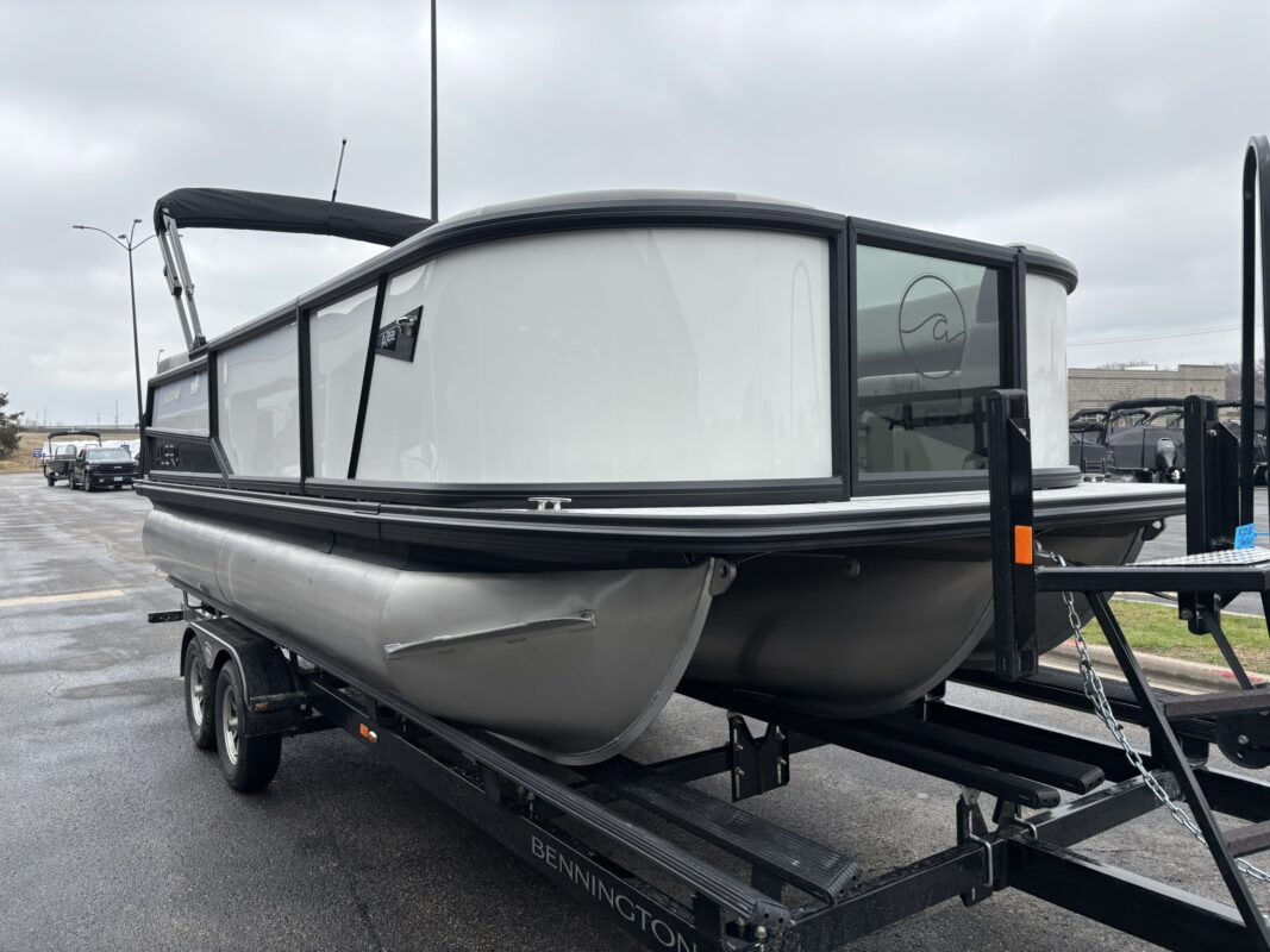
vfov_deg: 53.1
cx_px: 635
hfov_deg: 67.3
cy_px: 476
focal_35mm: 26
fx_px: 954
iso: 50
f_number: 1.6
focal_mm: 5.96
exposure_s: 1/1912
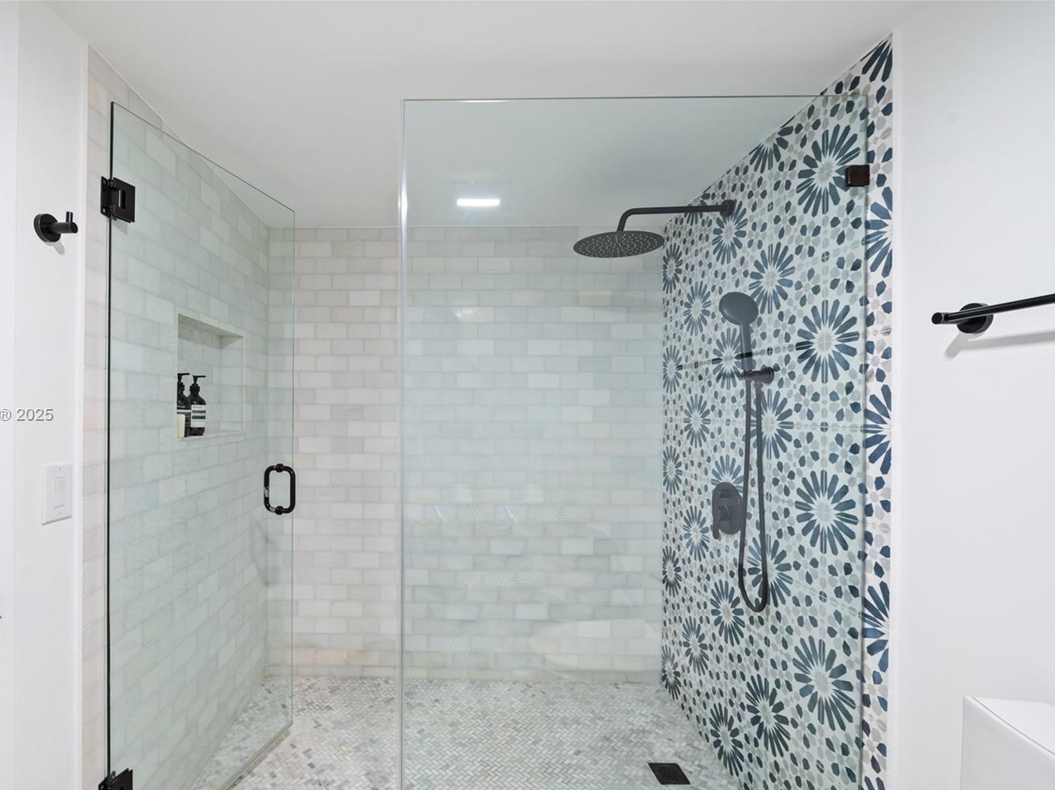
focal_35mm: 16
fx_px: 488
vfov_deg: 78.0
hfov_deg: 93.4
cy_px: 416
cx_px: 429
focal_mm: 14
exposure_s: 1
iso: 200
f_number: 8
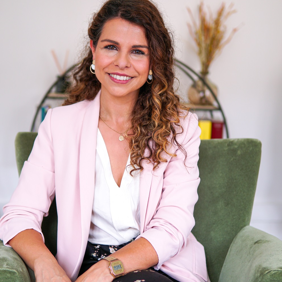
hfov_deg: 29.6
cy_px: 148
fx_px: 535
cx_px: 142
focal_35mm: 58
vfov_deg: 29.5
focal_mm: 30
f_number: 1.4
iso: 100
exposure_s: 1/60
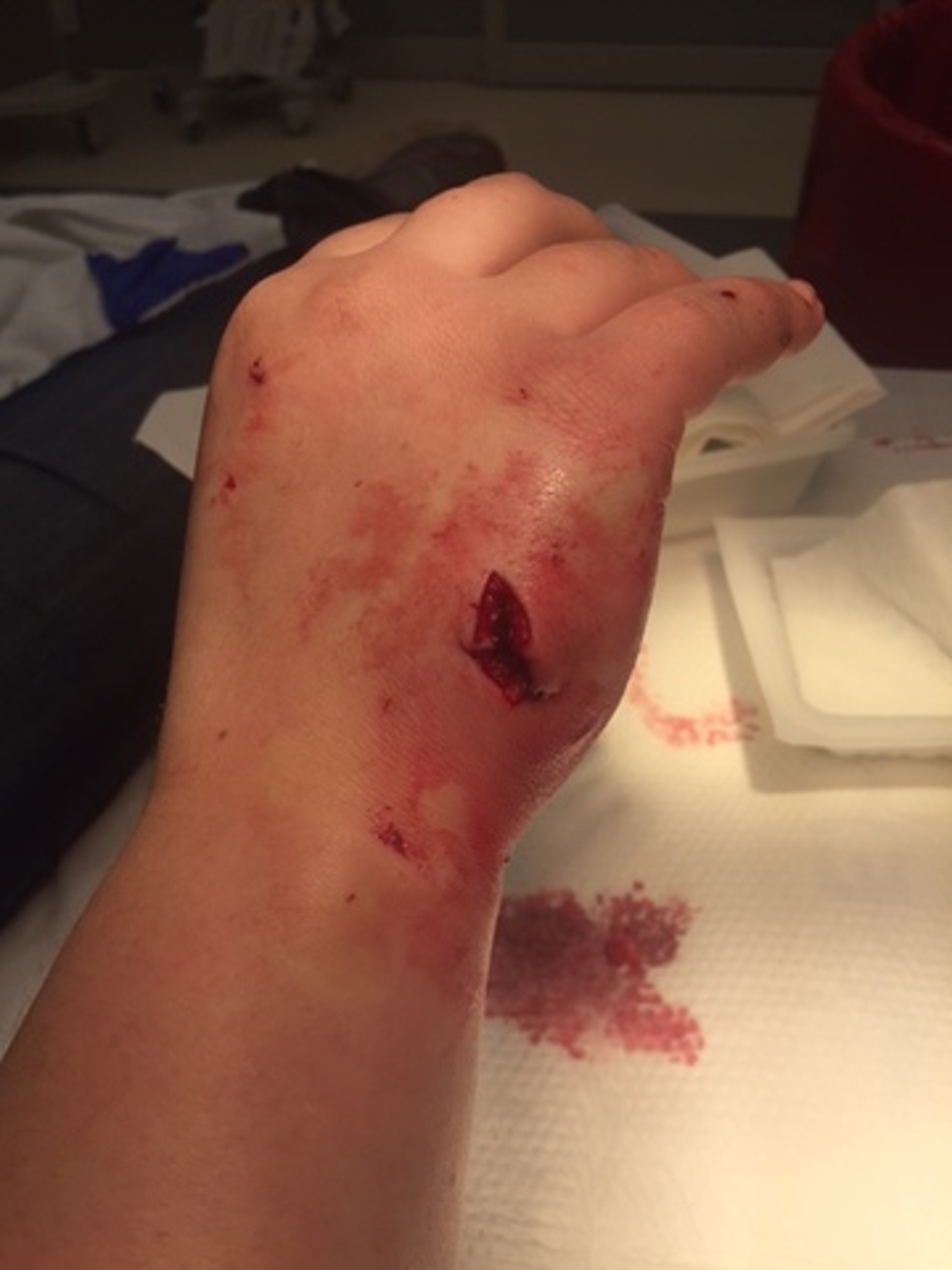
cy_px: 635
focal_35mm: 29
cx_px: 476
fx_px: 1063
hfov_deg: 48.2
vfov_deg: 61.7
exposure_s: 1/706
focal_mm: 4.15
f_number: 2.2
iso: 32
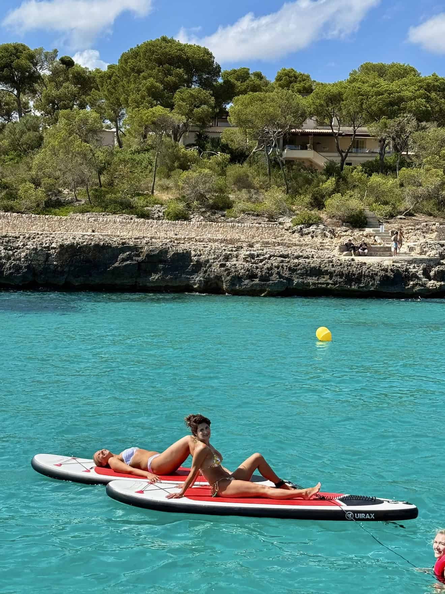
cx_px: 222
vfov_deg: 39.7
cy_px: 297
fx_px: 823
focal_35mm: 48
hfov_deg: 30.3
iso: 80
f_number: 1.8
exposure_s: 1/4878
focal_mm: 6.8
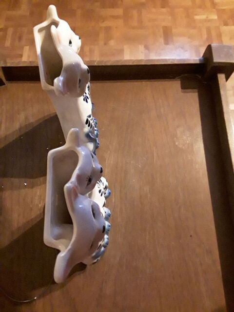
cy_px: 156
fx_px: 243
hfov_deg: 51.4
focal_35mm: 27
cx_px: 117
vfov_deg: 65.3
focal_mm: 2.91
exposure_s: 1/17
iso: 1250
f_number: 1.9
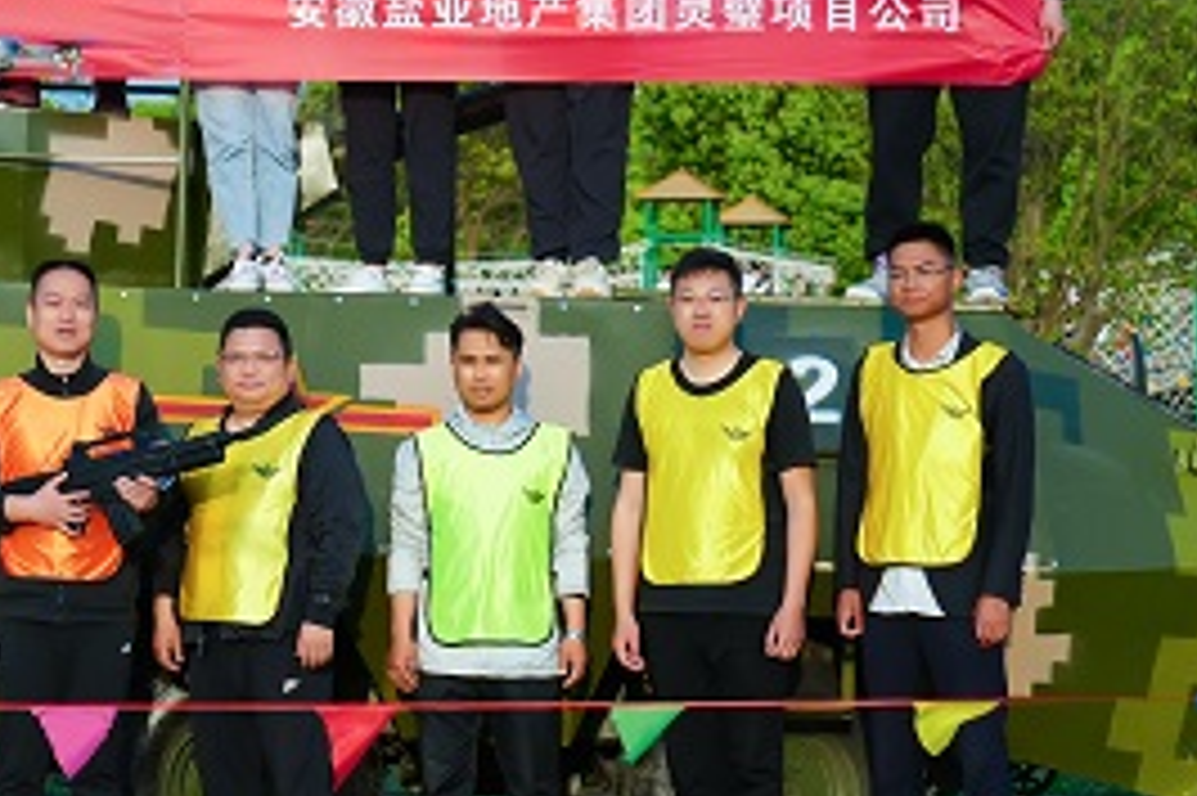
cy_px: 225
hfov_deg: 12.9
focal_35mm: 158
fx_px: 5250
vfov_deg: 8.7
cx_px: 99
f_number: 5
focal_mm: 70
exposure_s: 1/1000
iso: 400
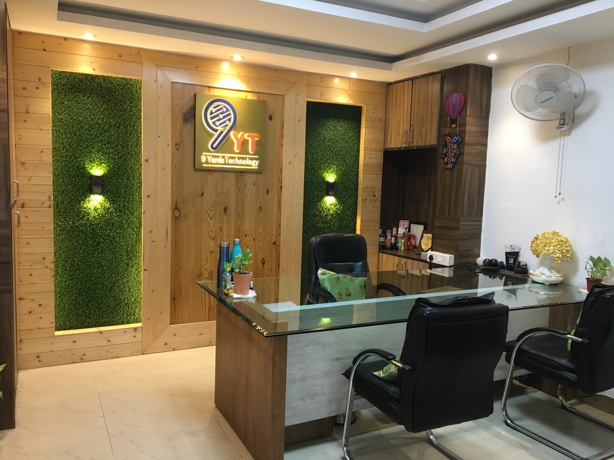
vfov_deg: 48.2
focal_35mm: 29
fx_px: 514
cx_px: 307
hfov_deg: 61.7
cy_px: 230
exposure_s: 1/33
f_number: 2.2
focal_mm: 4.15
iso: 160
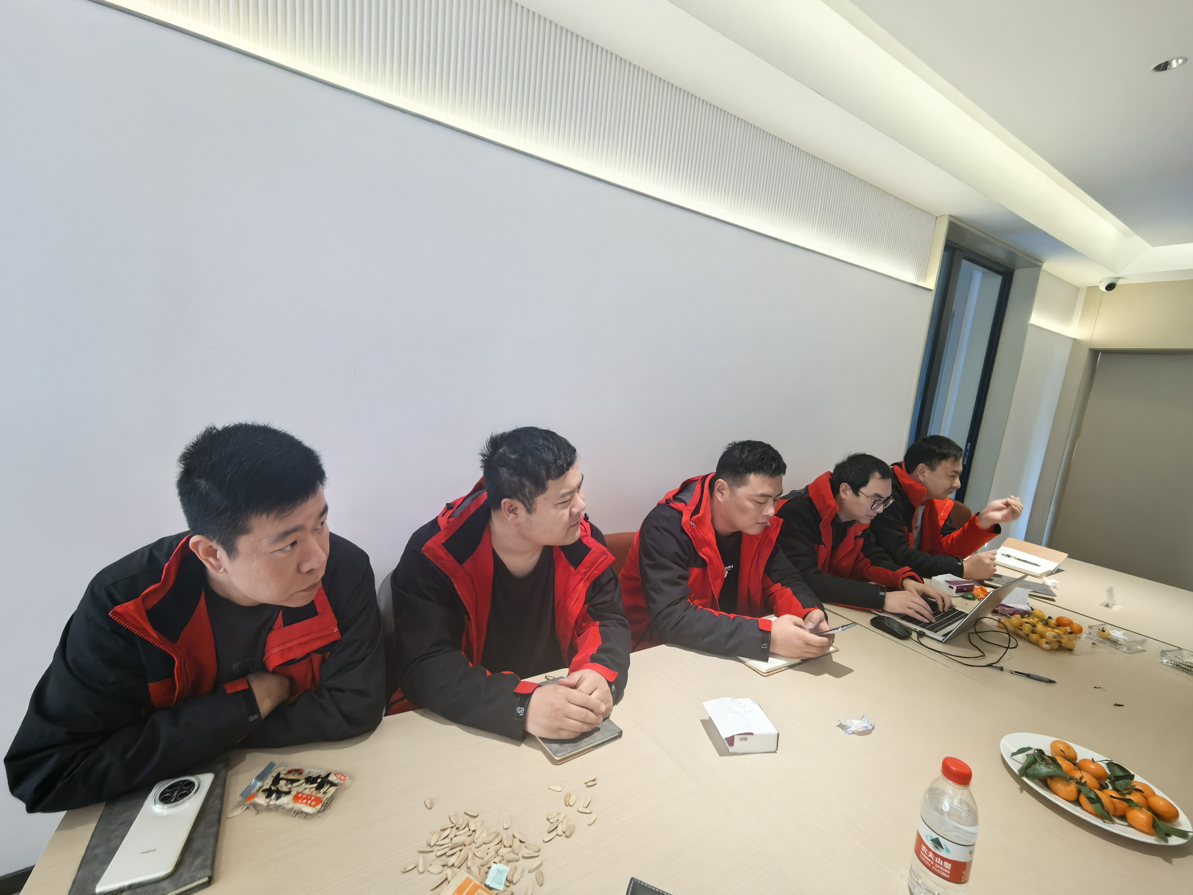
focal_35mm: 13
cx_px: 596
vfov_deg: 89.9
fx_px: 448
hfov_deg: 106.2
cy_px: 448
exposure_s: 1/50
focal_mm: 1.95
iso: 400
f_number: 2.2
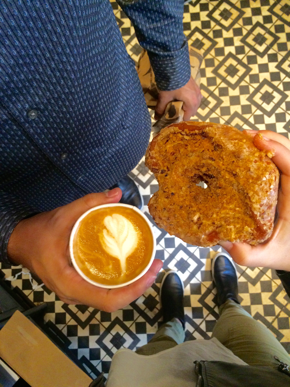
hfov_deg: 48.2
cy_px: 194
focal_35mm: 29
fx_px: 324
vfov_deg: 61.7
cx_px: 145
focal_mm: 4.15
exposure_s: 1/30
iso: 320
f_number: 2.2
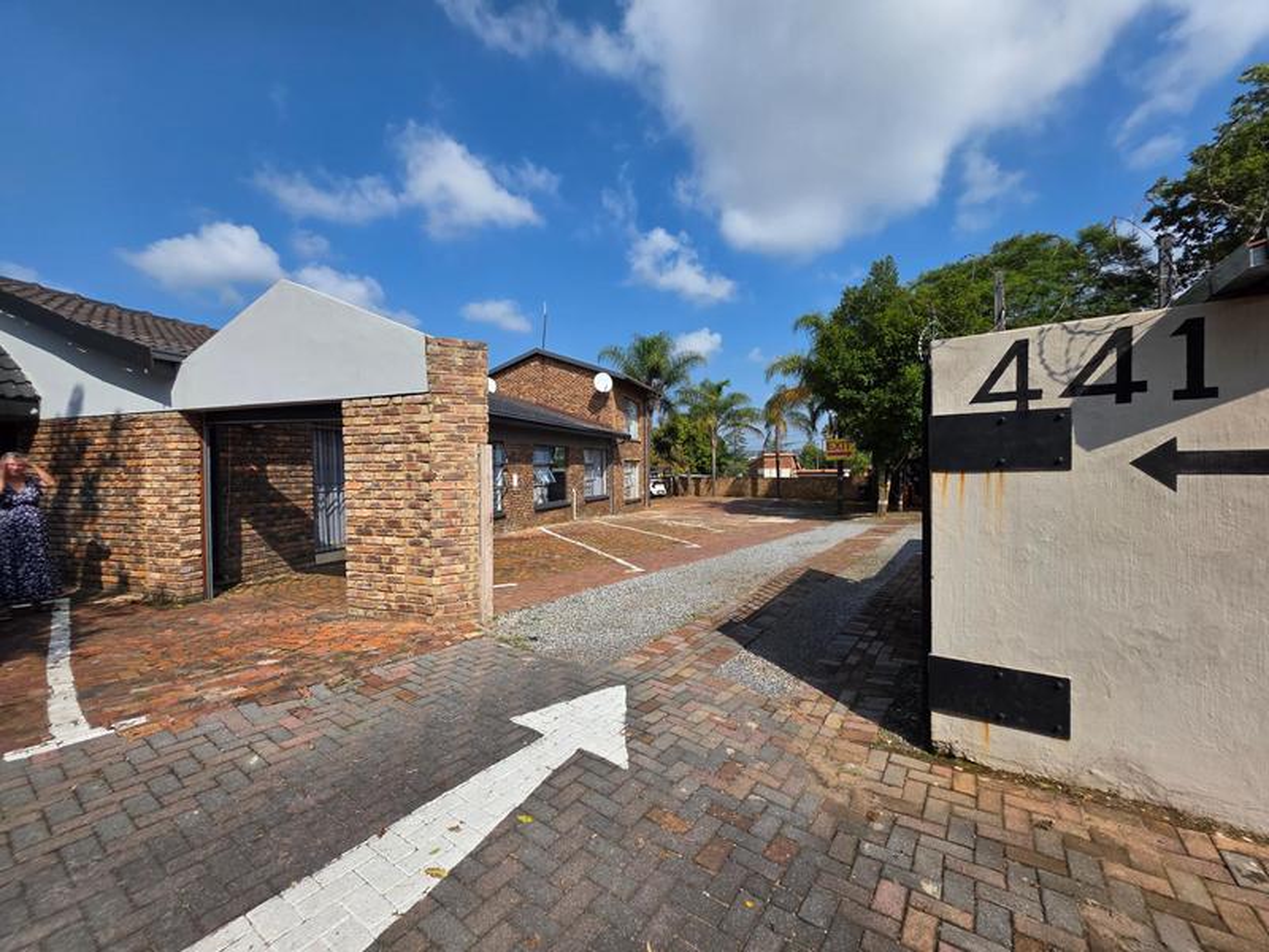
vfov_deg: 89.9
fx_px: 477
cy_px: 476
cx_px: 634
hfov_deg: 106.2
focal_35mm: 13
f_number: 1.9
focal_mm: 2.2
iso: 40
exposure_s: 1/2510
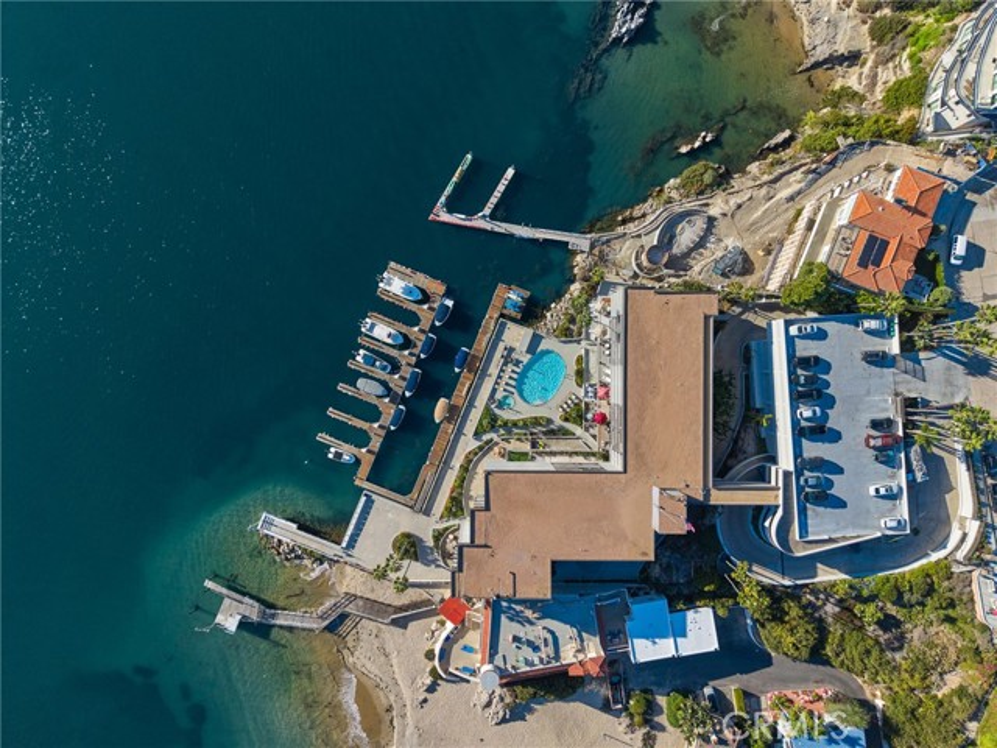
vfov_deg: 56.8
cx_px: 498
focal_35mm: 24
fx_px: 691
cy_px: 374
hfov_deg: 71.6
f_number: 1.8
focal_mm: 8.67
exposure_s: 1/320
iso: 100
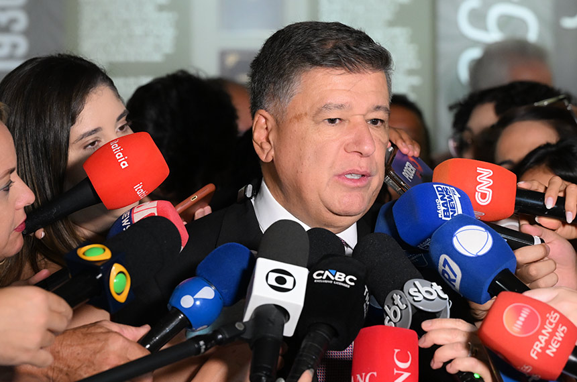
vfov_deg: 8.8
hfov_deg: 13.2
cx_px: 288
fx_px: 2496
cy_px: 191
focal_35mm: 156
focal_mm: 104
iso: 3200
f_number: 4
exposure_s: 1/200
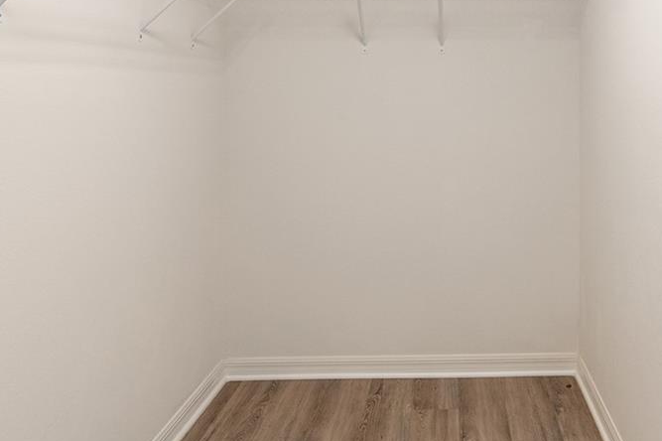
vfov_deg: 33.8
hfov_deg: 48.8
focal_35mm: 38
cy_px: 85
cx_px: 484
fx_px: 701
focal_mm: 15.9
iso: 400
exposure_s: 1/15
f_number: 8
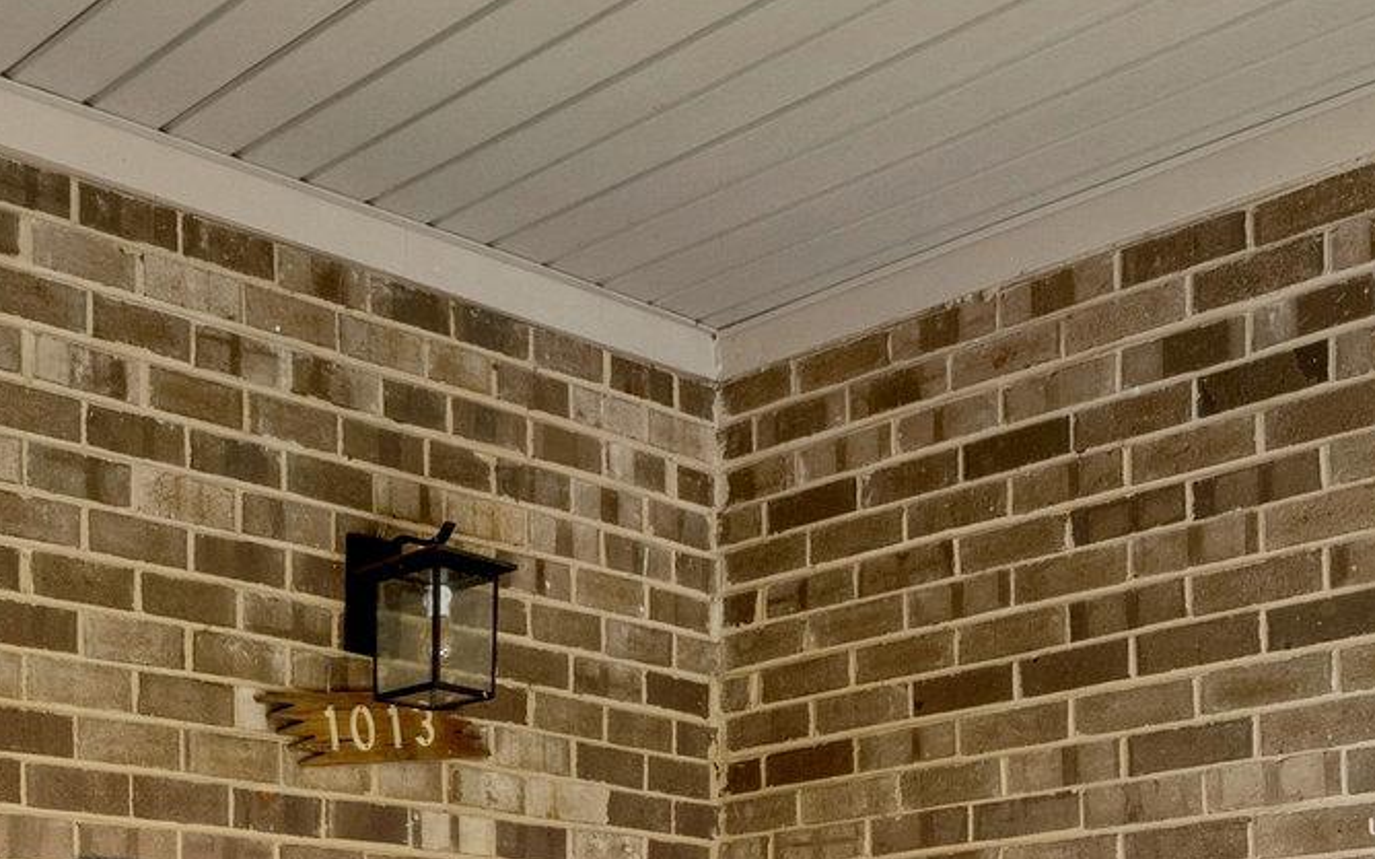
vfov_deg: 22.9
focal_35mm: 50
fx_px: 1873
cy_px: 1120
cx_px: 54
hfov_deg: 36.8
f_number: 7.1
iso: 1250
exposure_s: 1/160
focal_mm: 16
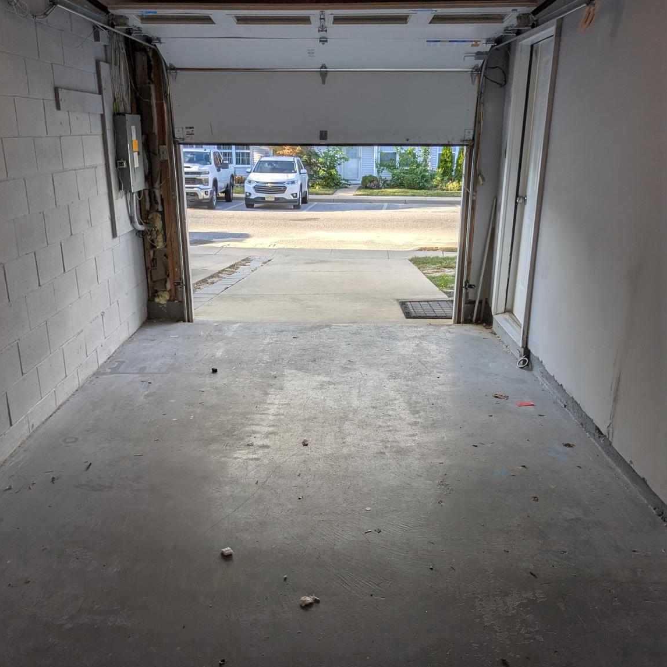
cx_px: 334
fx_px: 698
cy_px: 400
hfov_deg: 51.1
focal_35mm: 32
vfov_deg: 50.8
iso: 58
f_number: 1.73
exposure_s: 1/688
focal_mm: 4.38
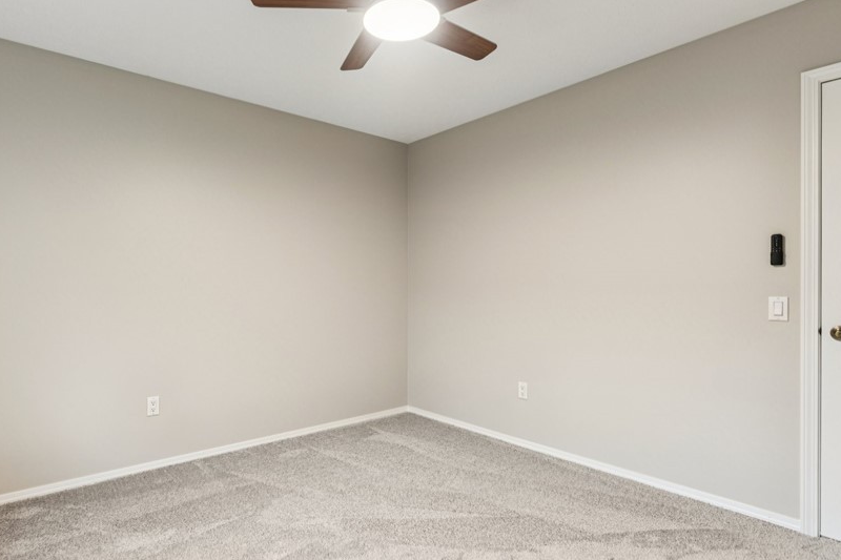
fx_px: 444
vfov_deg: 64.5
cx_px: 364
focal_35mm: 19
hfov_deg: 86.4
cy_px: 294
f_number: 2.8
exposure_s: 1/25
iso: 200
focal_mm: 14
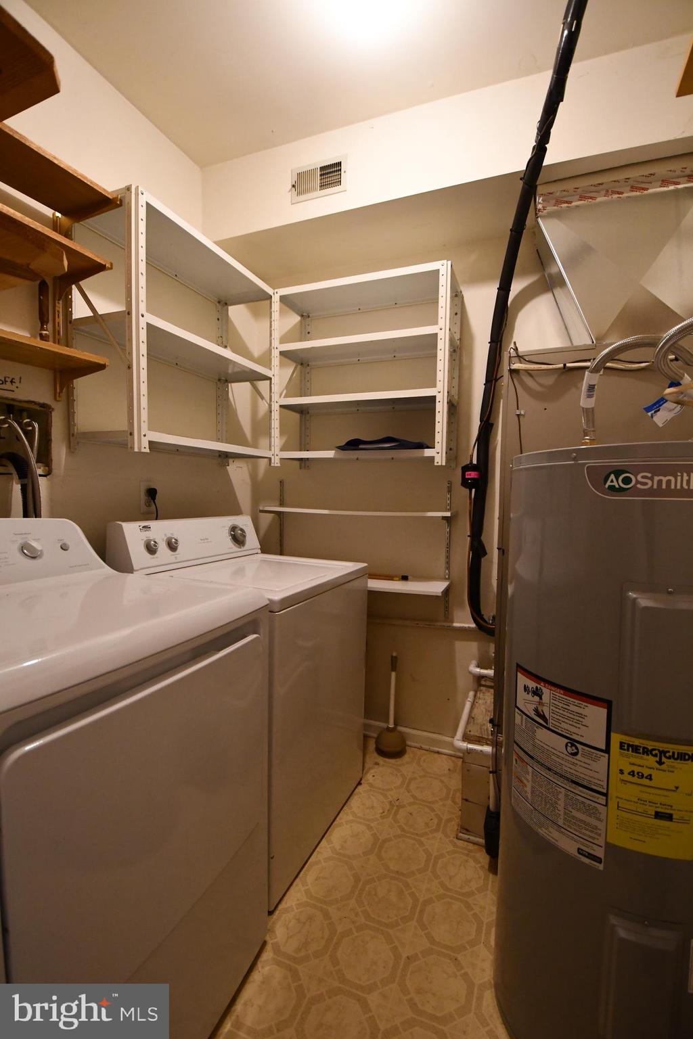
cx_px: 346
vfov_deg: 100.4
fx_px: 433
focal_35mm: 15
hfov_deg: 77.3
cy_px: 520
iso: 2000
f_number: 3.5
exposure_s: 1/125
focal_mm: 10
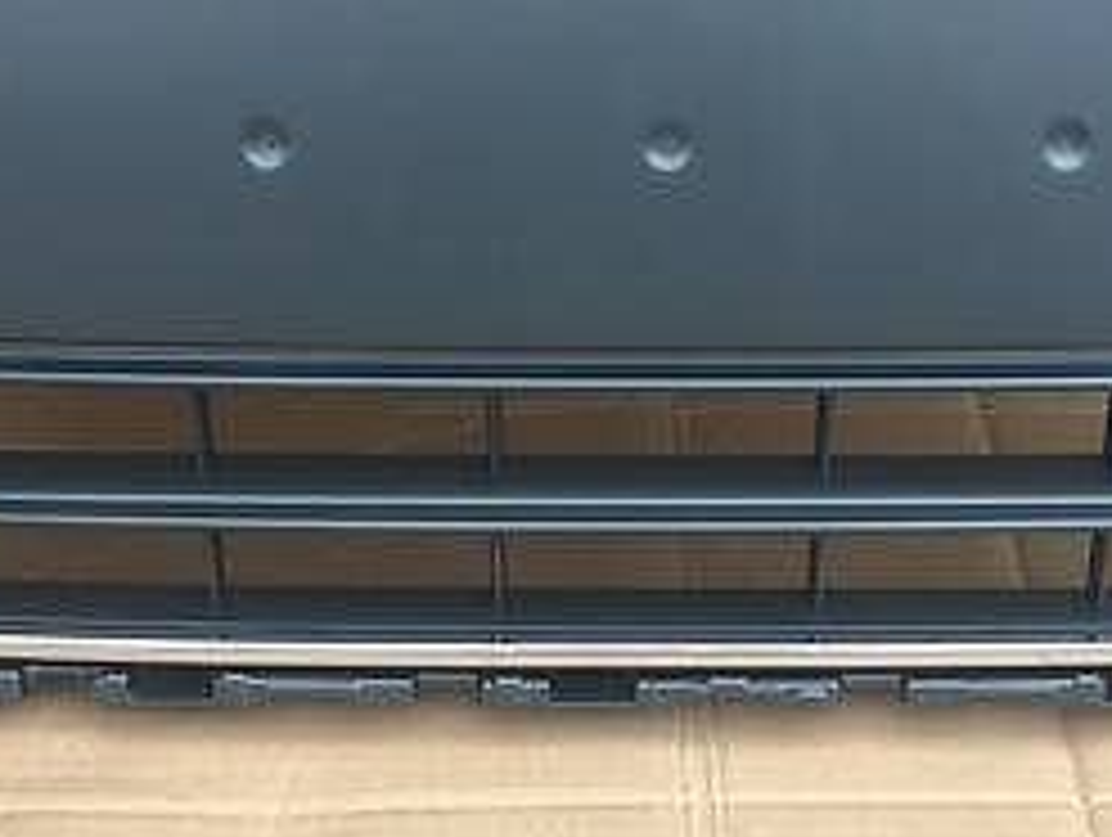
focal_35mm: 75
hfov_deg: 25.9
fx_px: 2413
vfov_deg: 19.3
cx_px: 599
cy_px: 58
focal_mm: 4.2
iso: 32
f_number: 2.2
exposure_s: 1/50
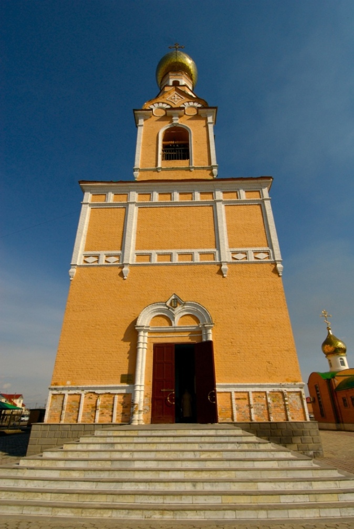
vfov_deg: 90.0
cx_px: 177
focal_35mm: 18
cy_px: 264
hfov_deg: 67.5
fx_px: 265
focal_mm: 12
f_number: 9
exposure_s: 1/1250
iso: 400
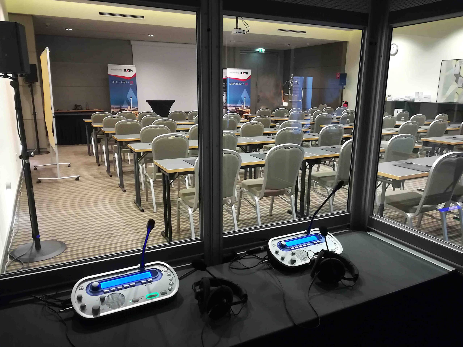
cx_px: 232
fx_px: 348
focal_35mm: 26
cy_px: 174
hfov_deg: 67.3
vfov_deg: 53.1
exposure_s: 1/20
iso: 640
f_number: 2.2
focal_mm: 3.83
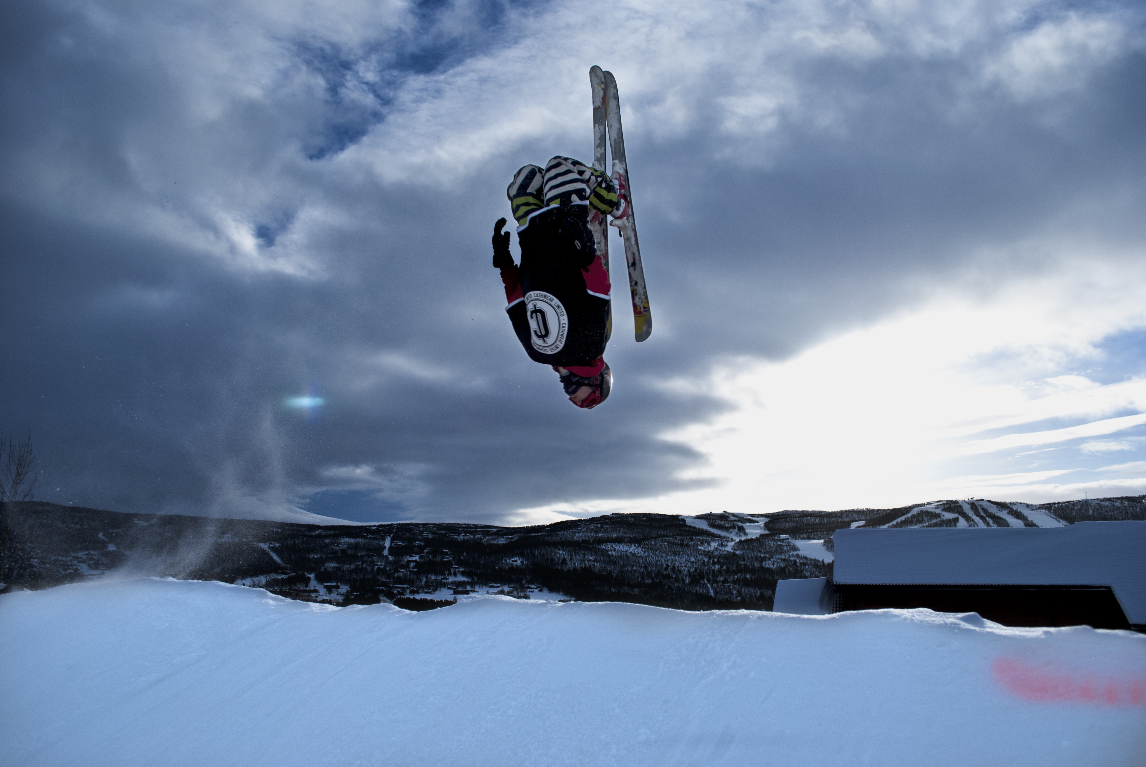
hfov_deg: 67.3
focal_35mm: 27
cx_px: 573
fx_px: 861
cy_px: 384
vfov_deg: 48.0
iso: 100
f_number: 5
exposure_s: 1/800
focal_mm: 18
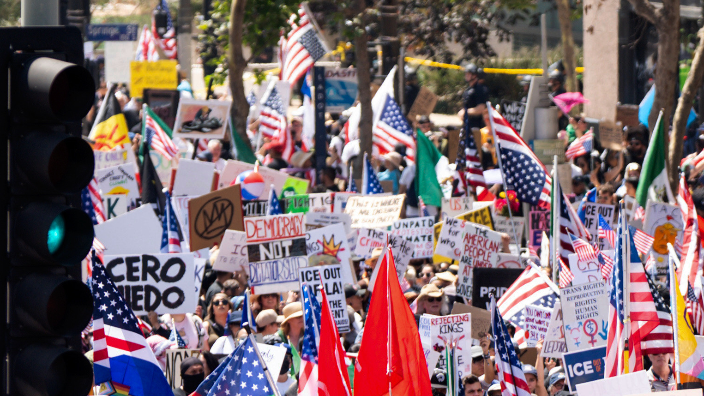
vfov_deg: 2.2
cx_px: 1213
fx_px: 10473
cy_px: 422
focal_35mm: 561
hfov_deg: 3.8
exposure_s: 1/750
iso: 100
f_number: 2.8
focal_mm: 135
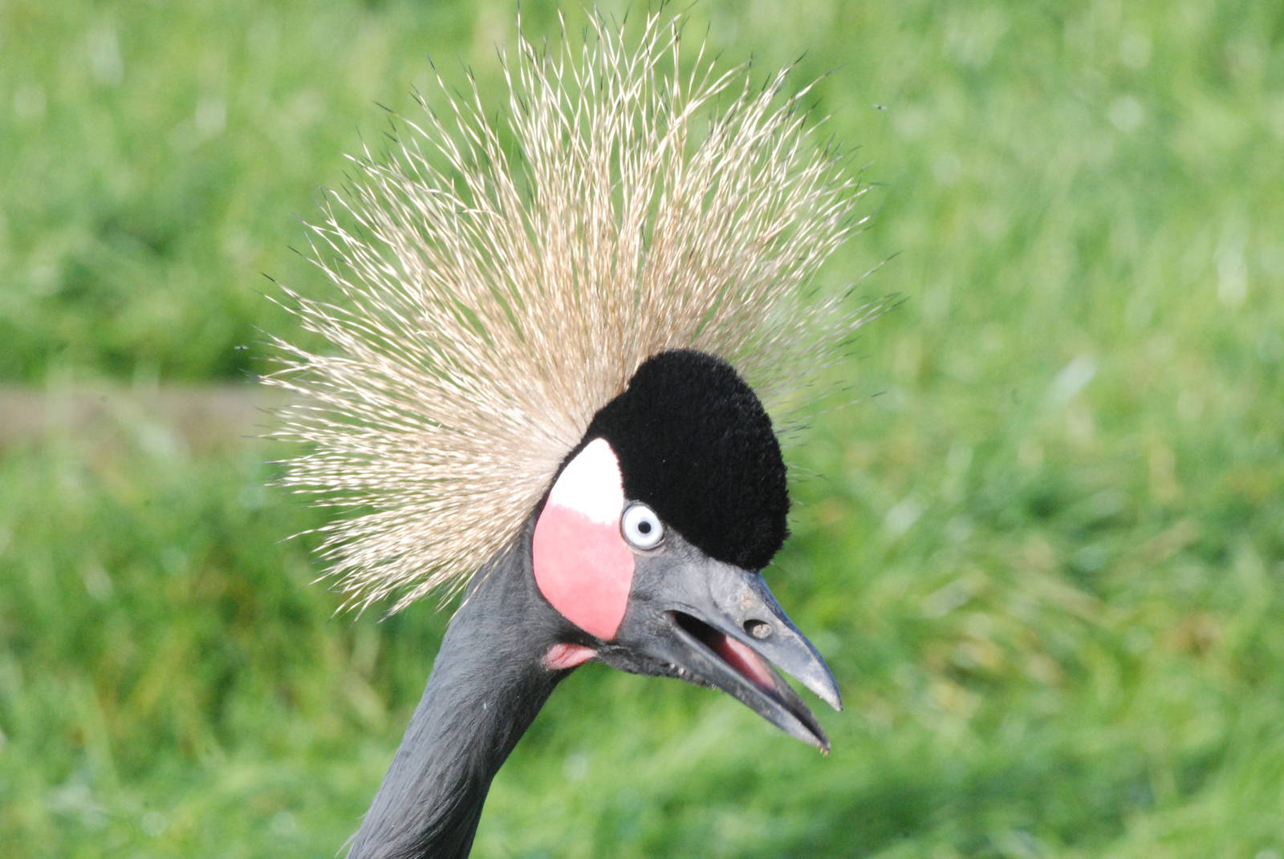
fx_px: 12855
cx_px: 642
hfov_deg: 5.7
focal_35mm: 360
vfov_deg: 3.8
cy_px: 430
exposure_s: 1/160
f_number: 25
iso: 1600
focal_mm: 240
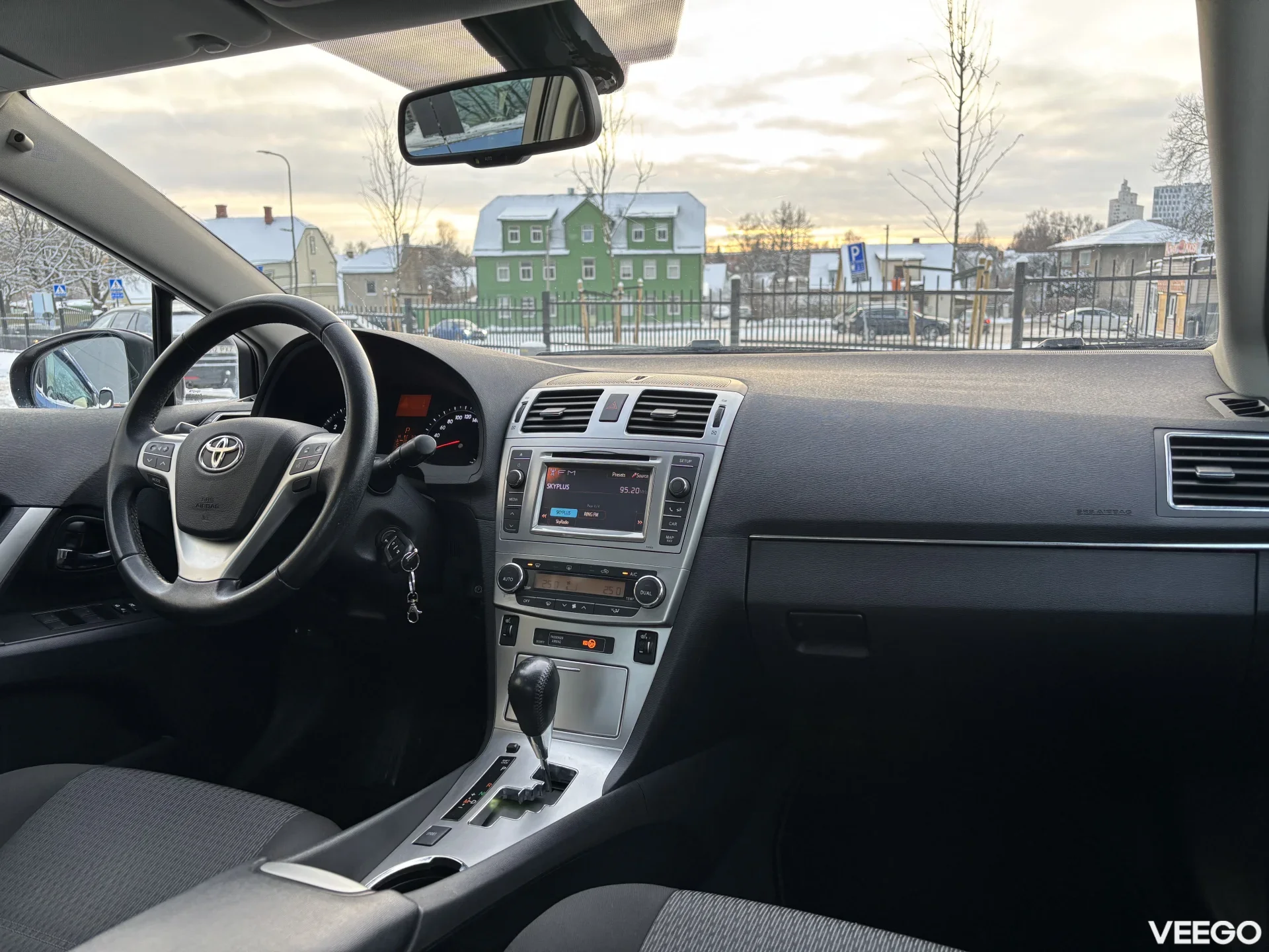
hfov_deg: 67.3
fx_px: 953
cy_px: 476
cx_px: 634
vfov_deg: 53.1
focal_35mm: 26
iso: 100
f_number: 1.6
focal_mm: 5.96
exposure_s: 1/121
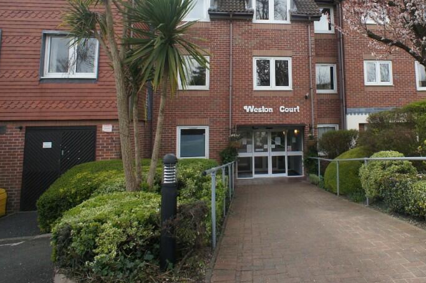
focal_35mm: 36
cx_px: 279
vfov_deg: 36.4
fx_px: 426
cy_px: 91
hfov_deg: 52.3
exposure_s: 1/640
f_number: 6.3
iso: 800
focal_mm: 16
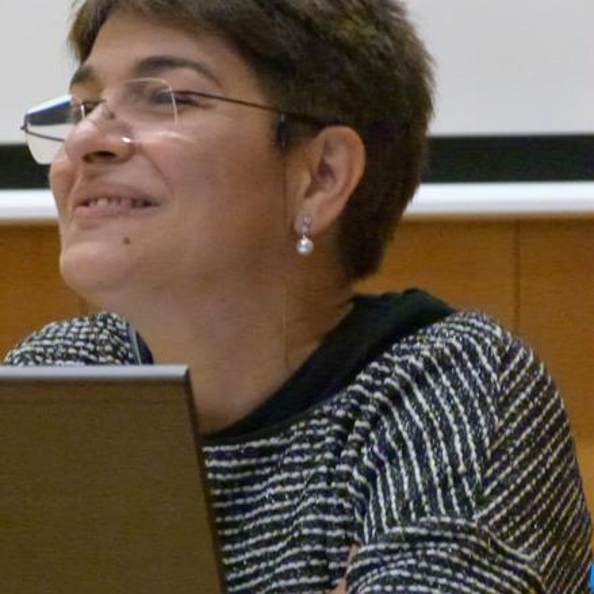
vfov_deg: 4.3
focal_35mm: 410
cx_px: 162
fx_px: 7960
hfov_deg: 4.3
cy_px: 271
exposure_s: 1/30
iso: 1600
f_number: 4.1
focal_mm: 57.2
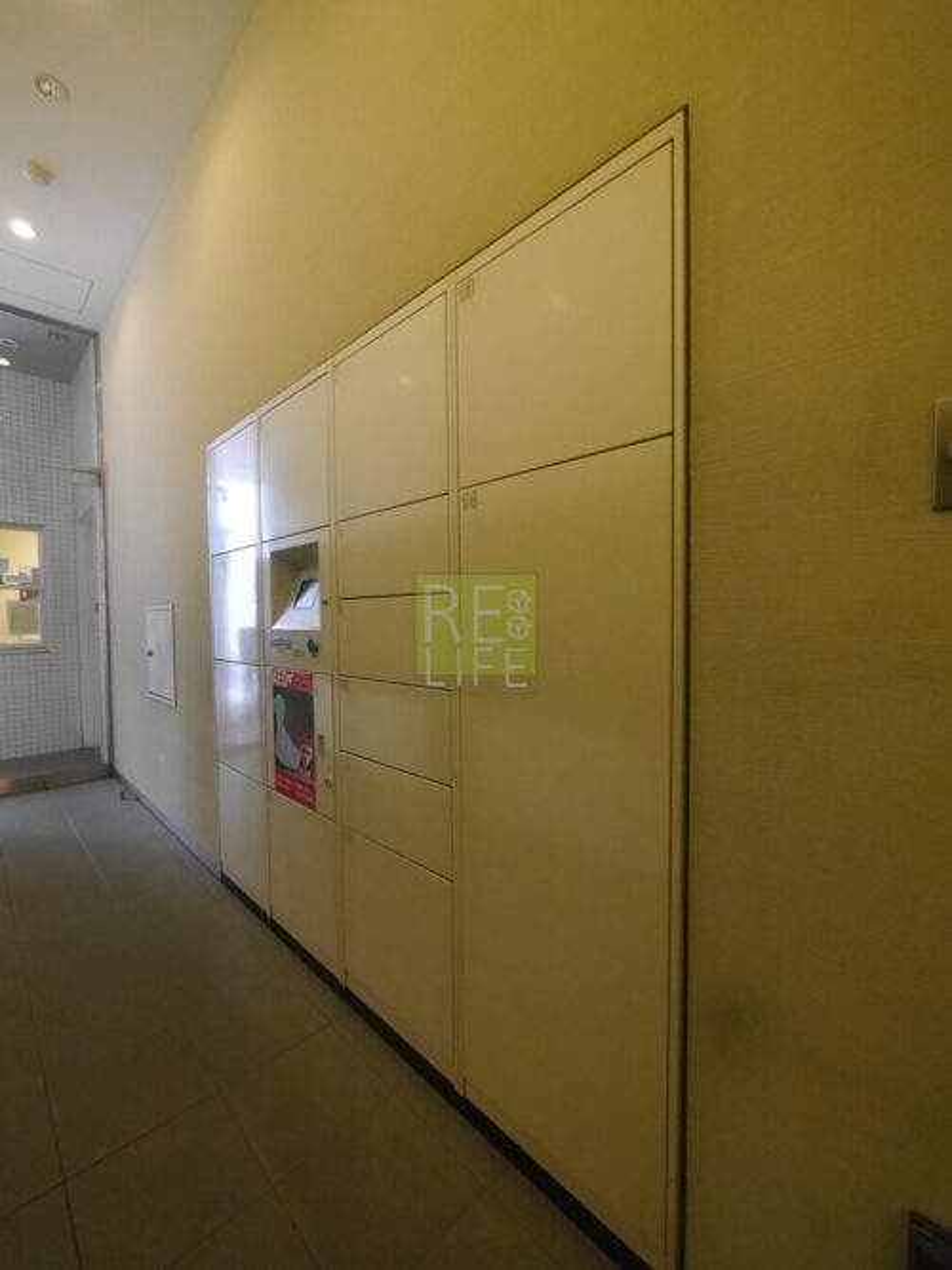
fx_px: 514
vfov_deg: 102.1
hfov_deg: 85.7
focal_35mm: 14
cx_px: 476
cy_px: 635
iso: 3200
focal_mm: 7
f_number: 4
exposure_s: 1/80
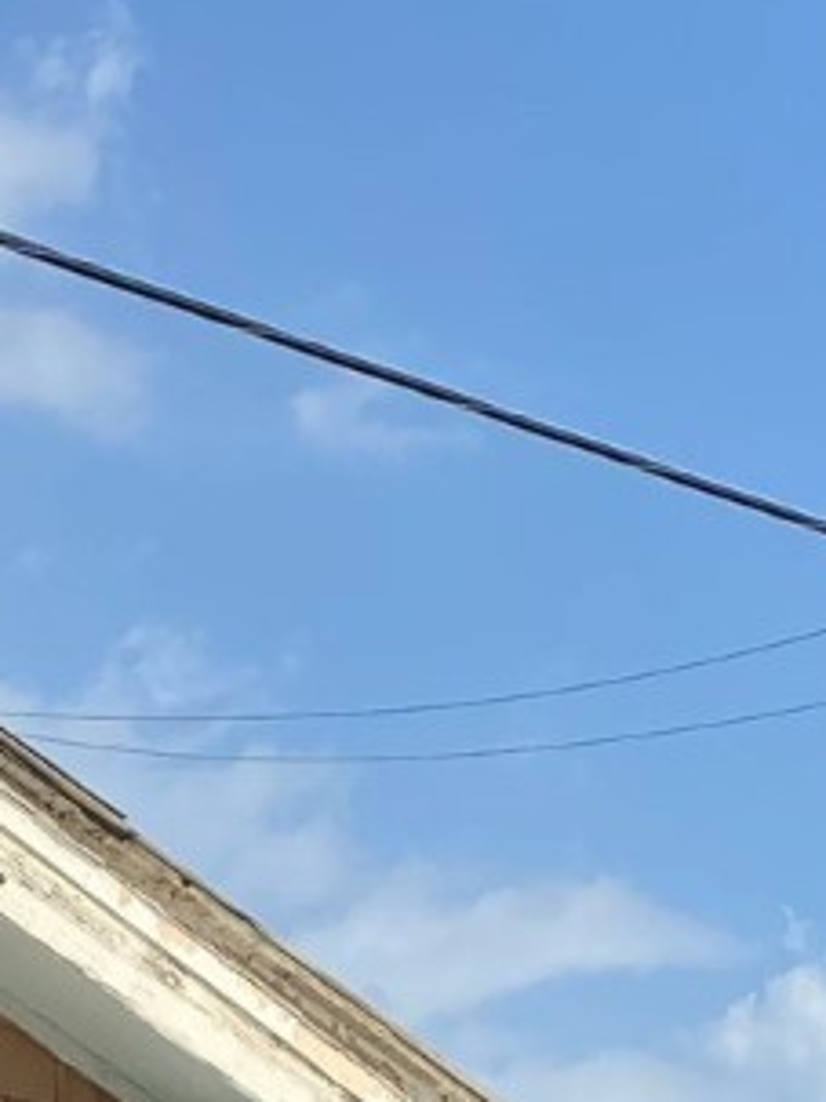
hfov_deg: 11.1
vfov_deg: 13.0
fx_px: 4203
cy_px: 2215
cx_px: 0
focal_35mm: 132
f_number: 1.8
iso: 32
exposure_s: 1/3497
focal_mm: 4.25
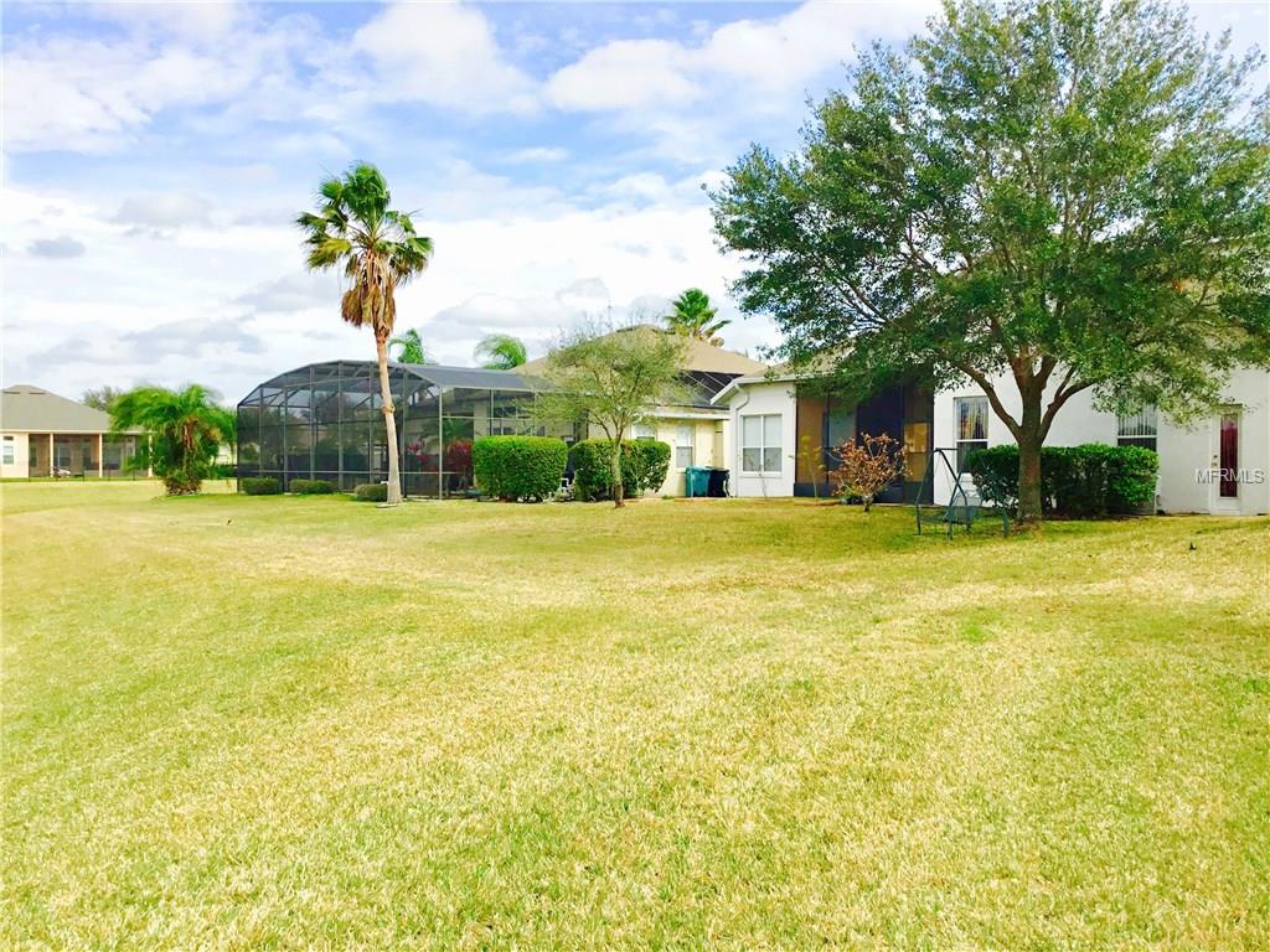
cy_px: 476
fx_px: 1137
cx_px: 635
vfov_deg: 45.4
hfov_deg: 58.4
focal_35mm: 31
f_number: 2.4
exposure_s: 1/1481
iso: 25
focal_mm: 3.3
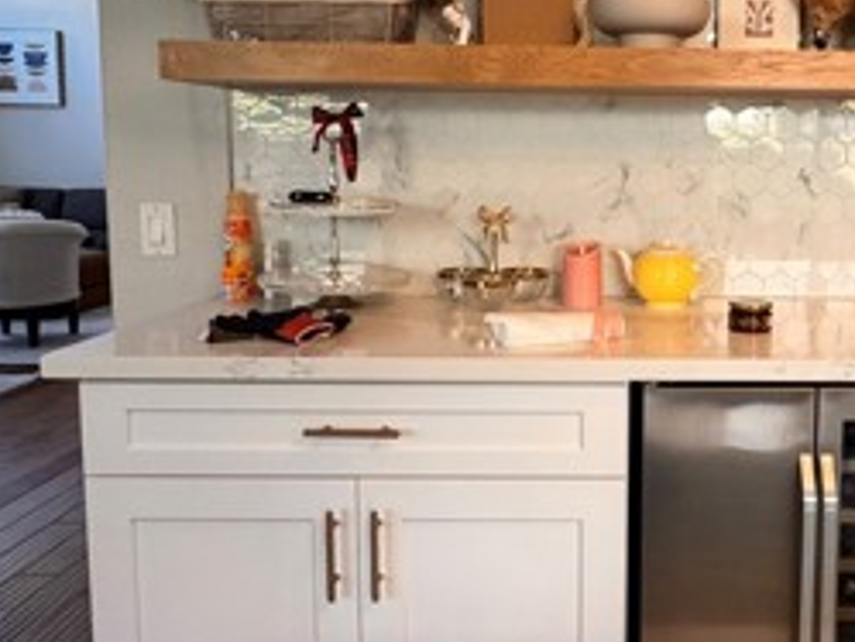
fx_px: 890
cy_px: 251
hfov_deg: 49.2
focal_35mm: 36
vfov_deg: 39.5
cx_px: 649
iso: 200
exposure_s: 1/120
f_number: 2.2
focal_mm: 2.22
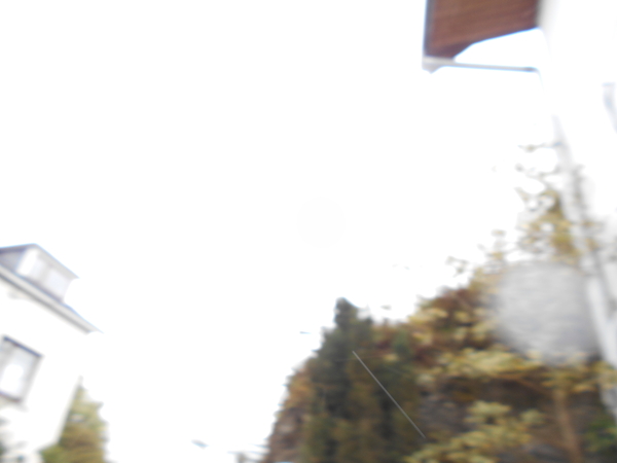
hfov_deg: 67.3
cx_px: 308
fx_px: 463
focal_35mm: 26
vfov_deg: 53.1
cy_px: 232
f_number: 3.2
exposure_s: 1/40
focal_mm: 4.6
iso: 80
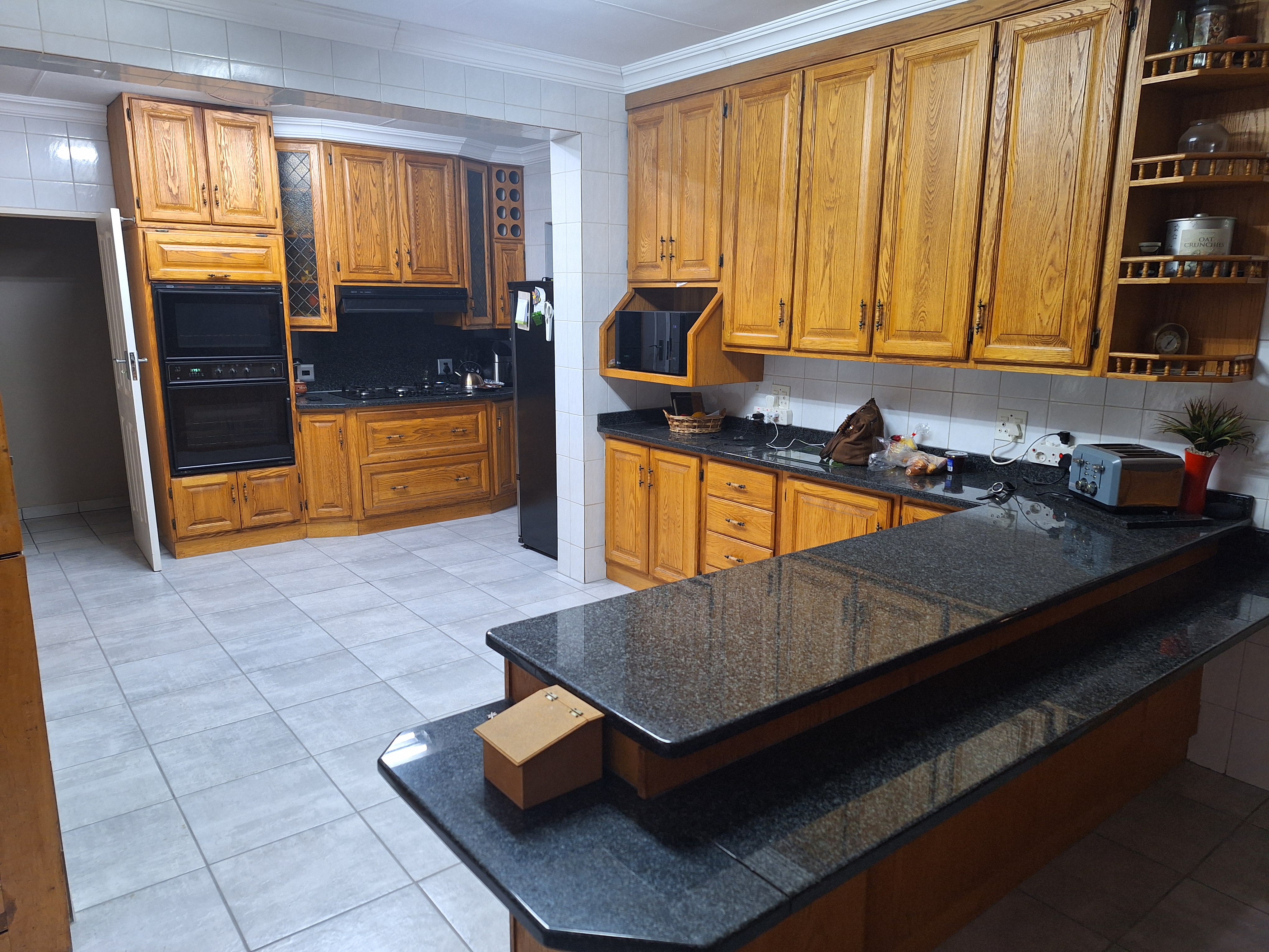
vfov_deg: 58.9
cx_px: 634
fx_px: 843
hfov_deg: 73.9
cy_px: 476
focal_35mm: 23
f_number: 1.8
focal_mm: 5.54
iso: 200
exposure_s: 1/33
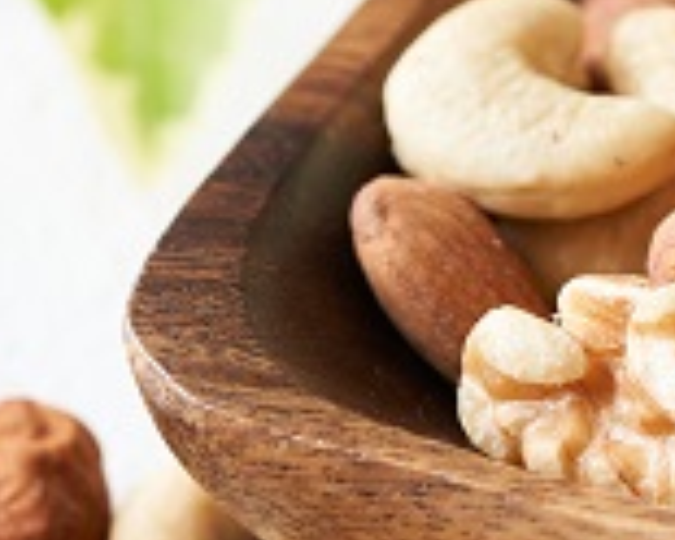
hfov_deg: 5.9
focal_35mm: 327
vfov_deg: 4.7
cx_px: 518
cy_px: 296
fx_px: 6533
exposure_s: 1/125
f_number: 5.6
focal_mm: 90
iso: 100
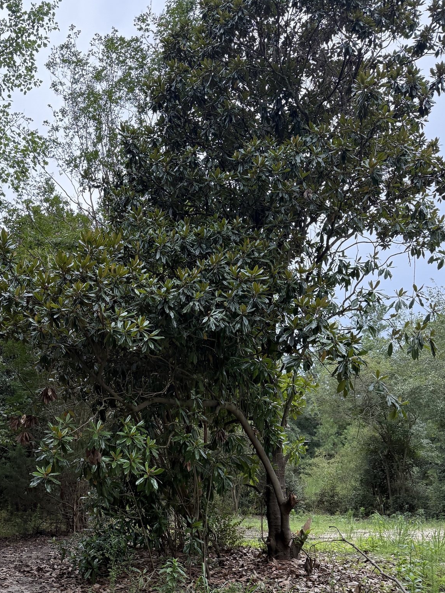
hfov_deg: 39.0
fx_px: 617
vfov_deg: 50.9
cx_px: 131
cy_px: 368
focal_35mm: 36
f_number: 1.78
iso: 100
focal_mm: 6.76
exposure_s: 1/868
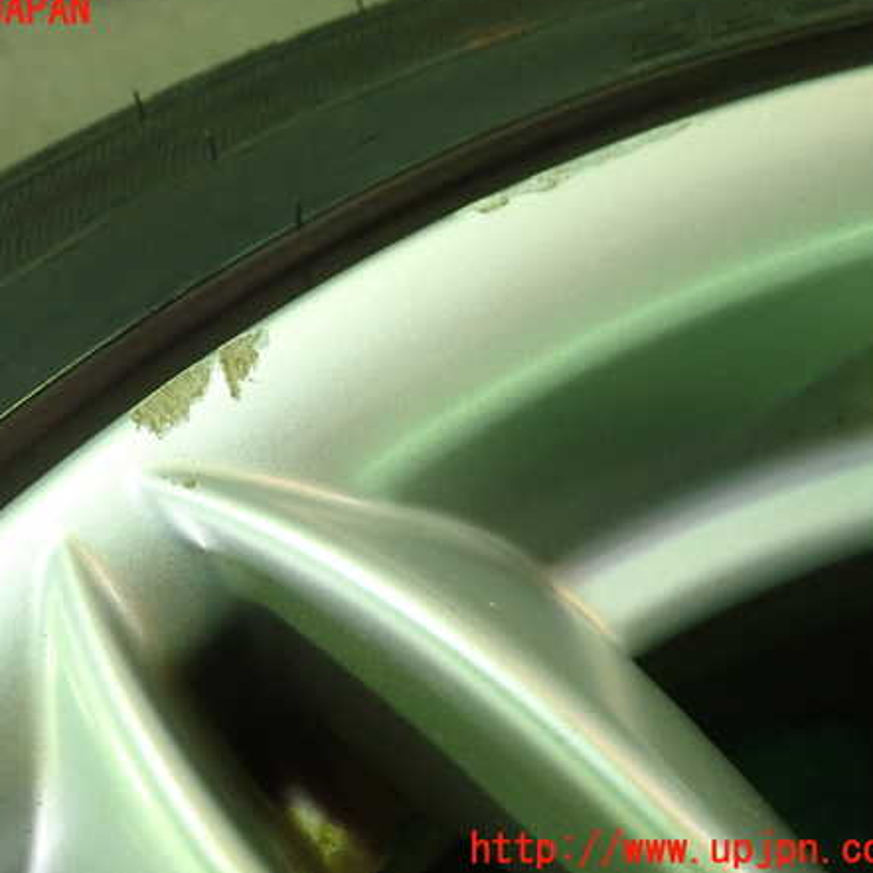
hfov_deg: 45.6
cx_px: 324
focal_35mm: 36
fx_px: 1027
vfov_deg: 46.0
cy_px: 431
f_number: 2.3
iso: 800
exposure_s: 1/80
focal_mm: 5.5
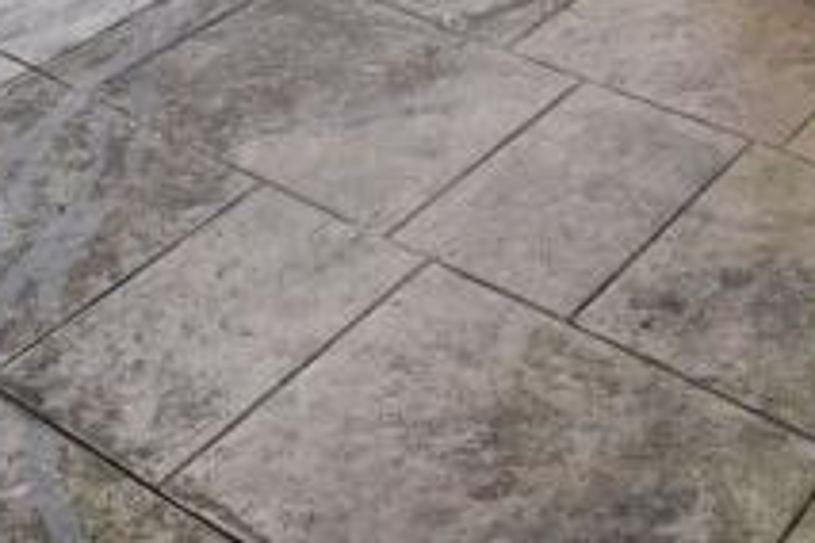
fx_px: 1630
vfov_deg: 14.4
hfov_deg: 27.4
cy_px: -660
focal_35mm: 72
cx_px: 681
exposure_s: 1/125
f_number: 5.6
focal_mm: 10
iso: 100
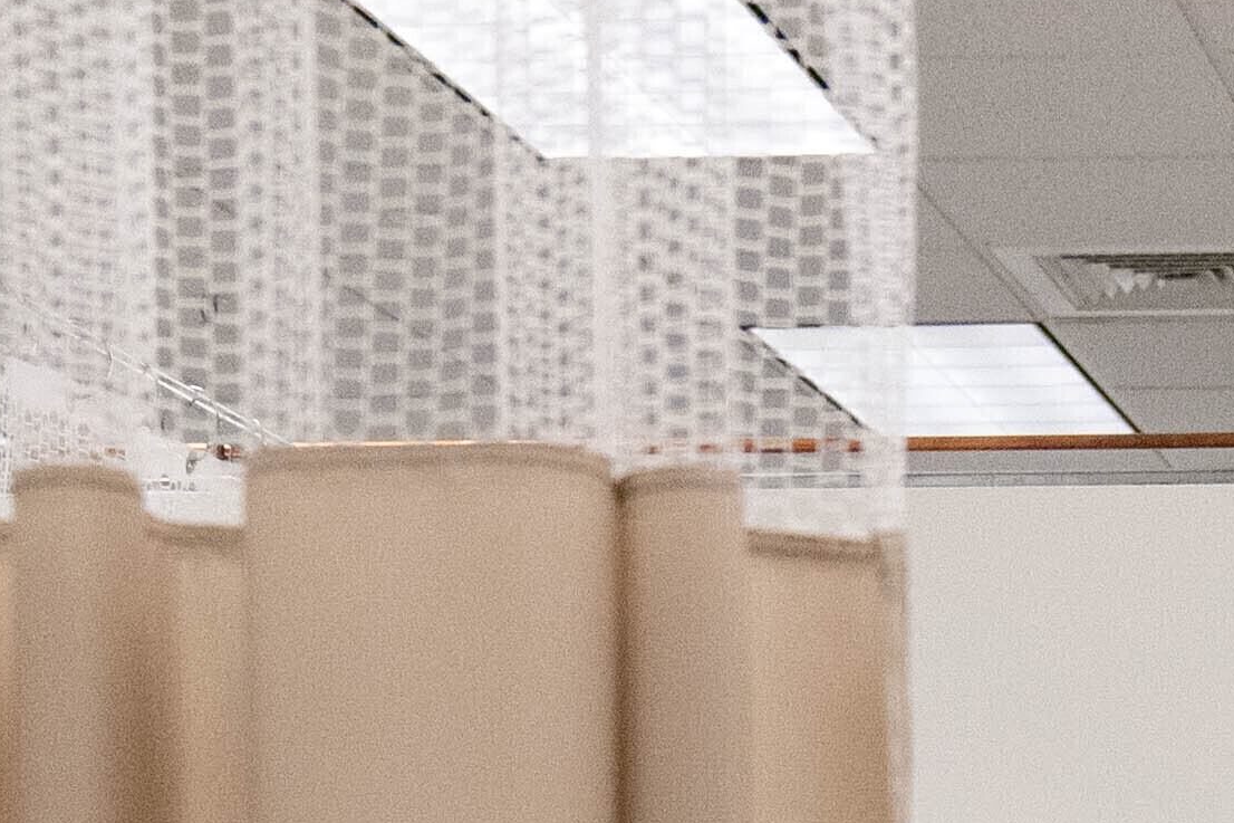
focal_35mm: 128
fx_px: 4387
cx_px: 1637
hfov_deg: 15.2
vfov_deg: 9.7
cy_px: 1844
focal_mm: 24
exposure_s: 1/640
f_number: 2.8
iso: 2500
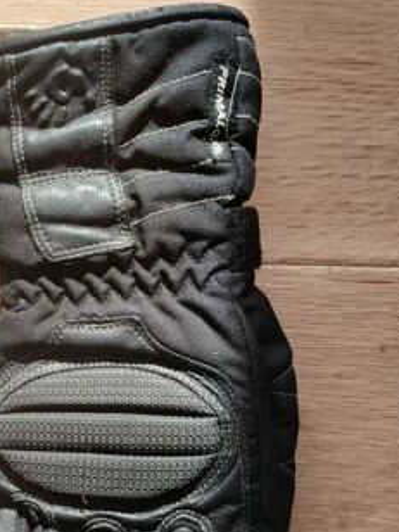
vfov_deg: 35.2
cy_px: 352
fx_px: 830
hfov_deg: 25.6
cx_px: -3
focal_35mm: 54
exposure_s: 1/100
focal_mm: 3.98
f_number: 1.8
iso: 32
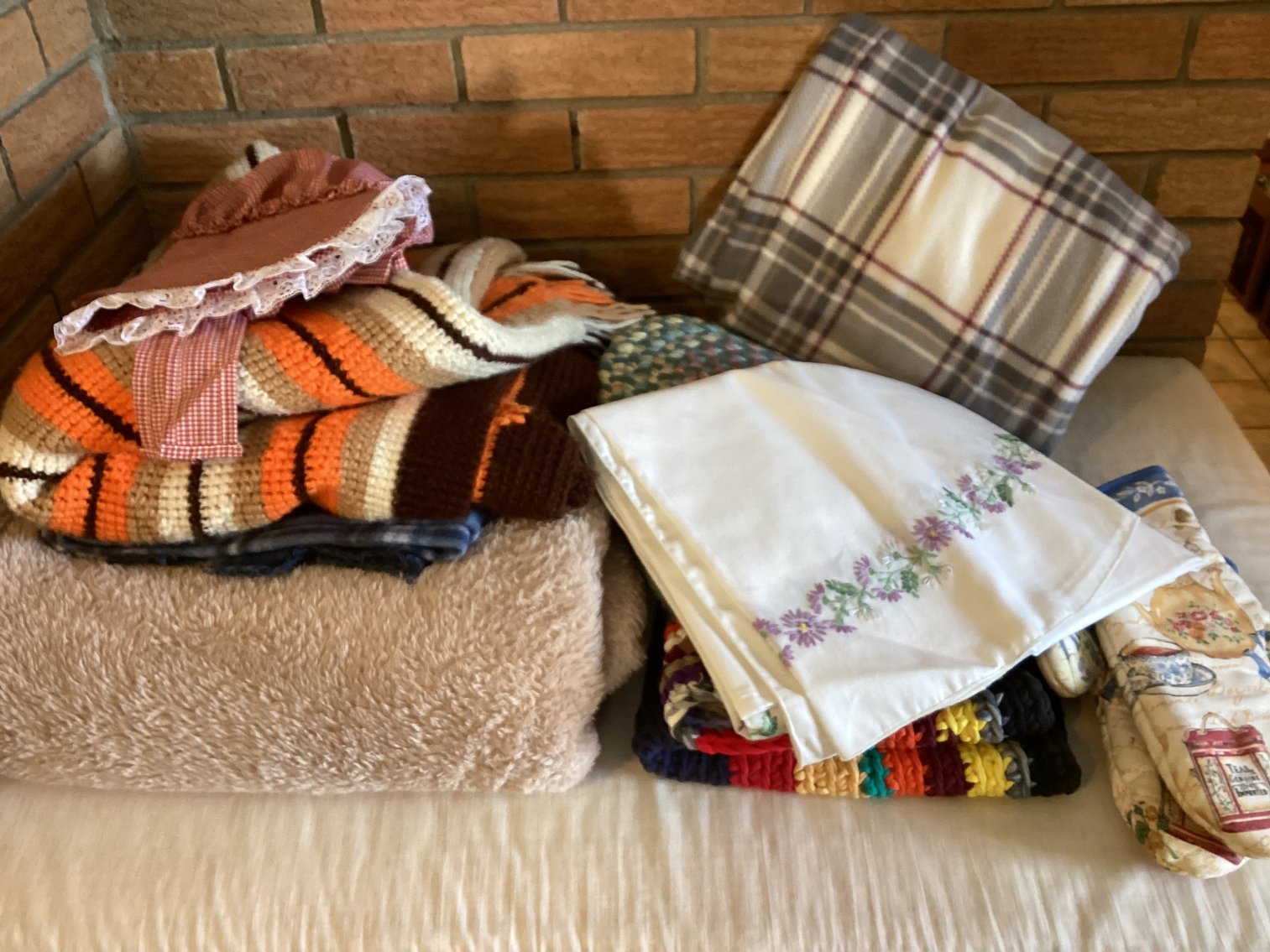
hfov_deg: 58.3
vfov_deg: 45.4
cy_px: 476
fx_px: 1137
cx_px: 635
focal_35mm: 31
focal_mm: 3.3
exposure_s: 1/50
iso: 160
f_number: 2.4
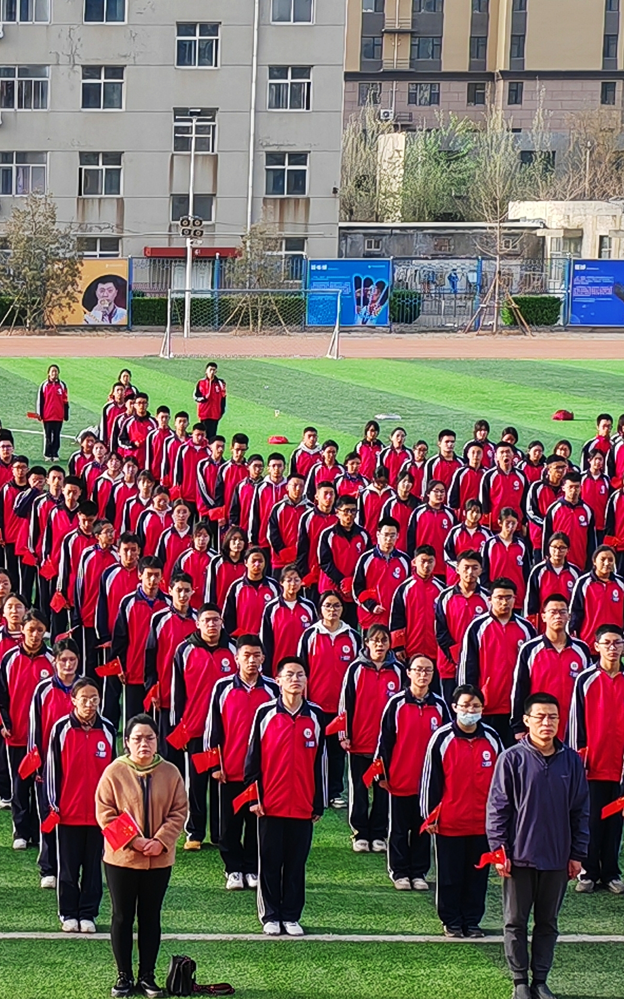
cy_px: 551
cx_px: -239
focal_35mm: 110
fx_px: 2994
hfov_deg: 11.5
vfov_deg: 18.9
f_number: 1.9
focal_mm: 6.12
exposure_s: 1/190
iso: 50
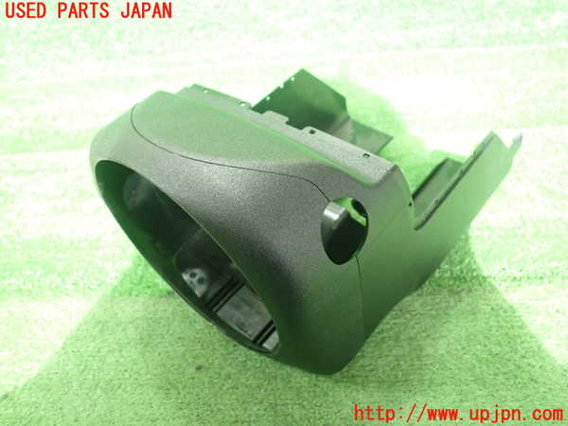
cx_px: 284
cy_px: 213
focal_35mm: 30
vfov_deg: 46.8
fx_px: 492
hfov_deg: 60.0
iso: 500
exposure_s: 1/125
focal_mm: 5.5
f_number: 2.3
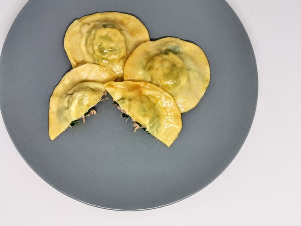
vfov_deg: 33.6
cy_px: 113
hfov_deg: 43.9
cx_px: 150
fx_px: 374
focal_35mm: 43
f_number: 1.6
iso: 125
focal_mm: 5.56
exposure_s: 1/120
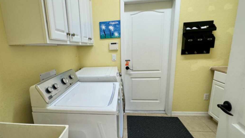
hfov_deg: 89.1
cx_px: 106
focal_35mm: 19
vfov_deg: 58.3
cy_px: 74
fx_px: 123
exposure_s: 1/120
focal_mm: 2.22
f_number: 2.2
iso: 160
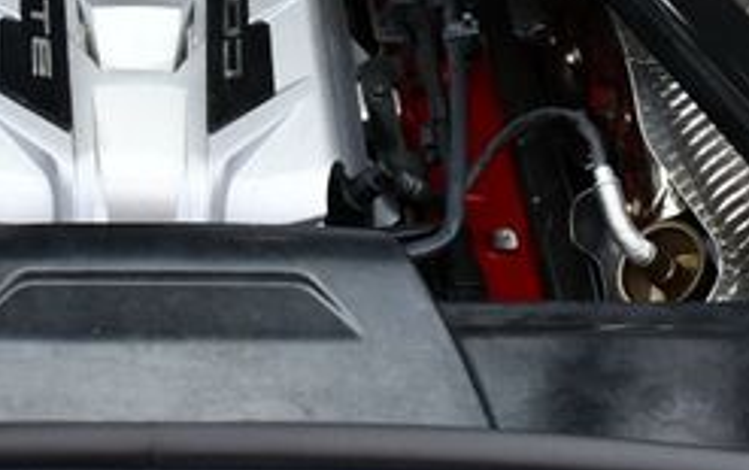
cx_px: 139
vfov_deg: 13.3
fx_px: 1941
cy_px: -152
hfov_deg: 21.5
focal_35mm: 95
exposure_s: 1/250
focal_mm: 18
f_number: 5.6
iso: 400
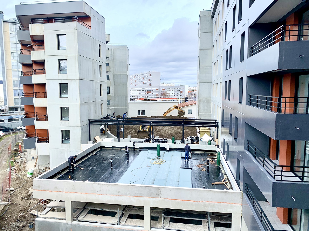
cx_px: 154
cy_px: 116
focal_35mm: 26
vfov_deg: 53.1
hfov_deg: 67.3
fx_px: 232
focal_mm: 4.25
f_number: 1.8
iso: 25
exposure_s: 1/1100
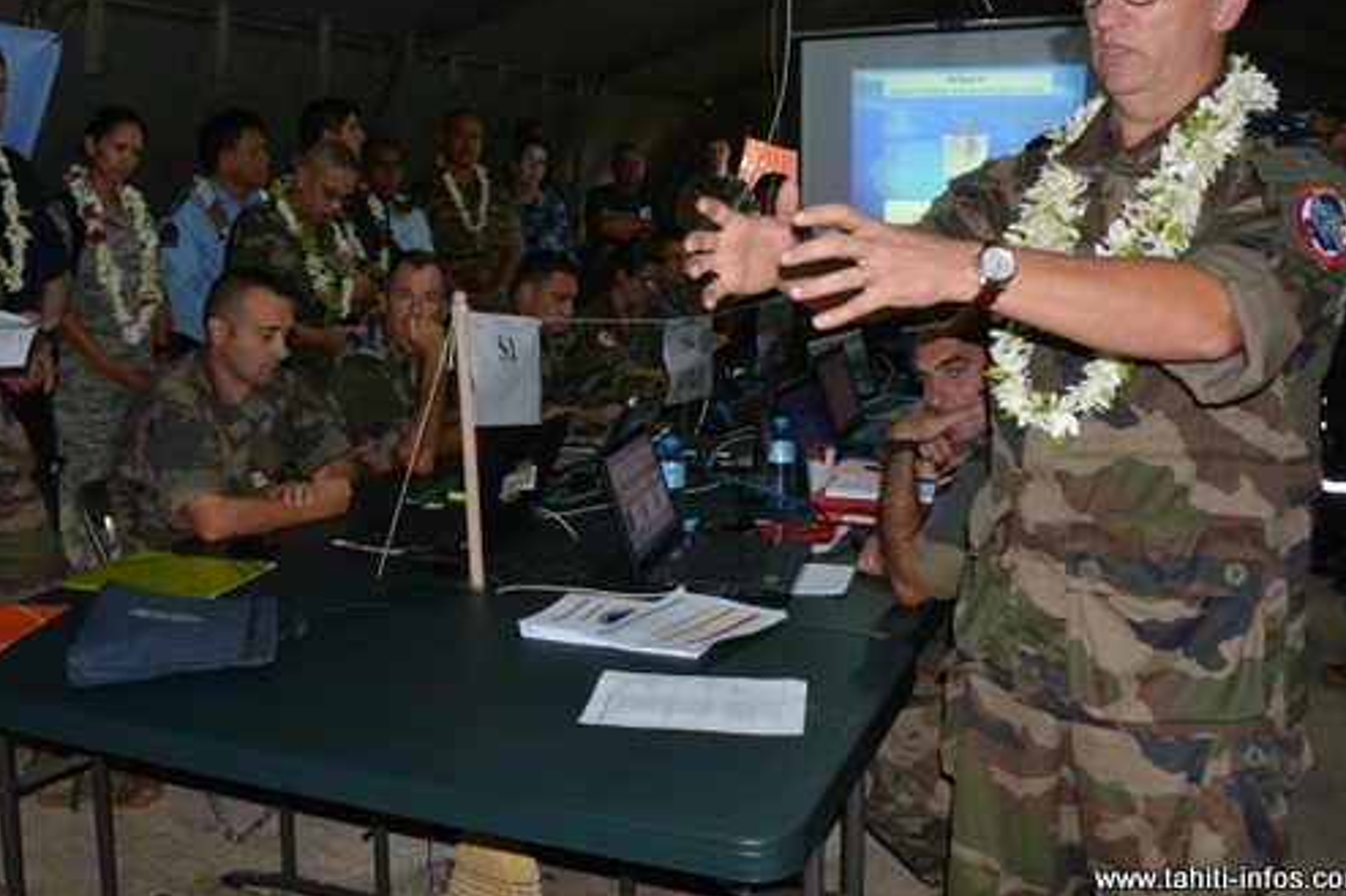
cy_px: 350
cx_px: 542
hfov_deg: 54.1
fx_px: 1308
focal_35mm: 35
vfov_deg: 37.7
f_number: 5
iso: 1000
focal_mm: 18
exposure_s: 1/60
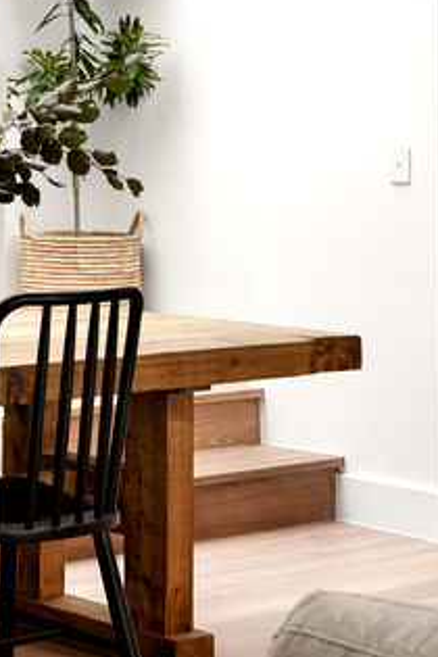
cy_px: 38
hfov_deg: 11.1
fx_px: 2226
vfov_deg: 16.5
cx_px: -34
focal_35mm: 122
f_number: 7.1
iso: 200
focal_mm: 48
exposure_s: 1/5
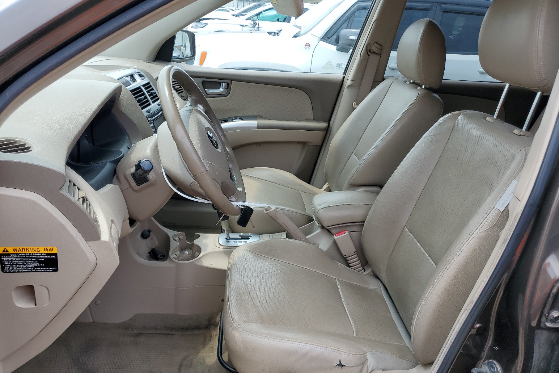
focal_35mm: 28
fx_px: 435
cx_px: 274
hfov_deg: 65.5
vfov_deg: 46.4
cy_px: 189
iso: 50
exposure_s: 1/714
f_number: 1.5
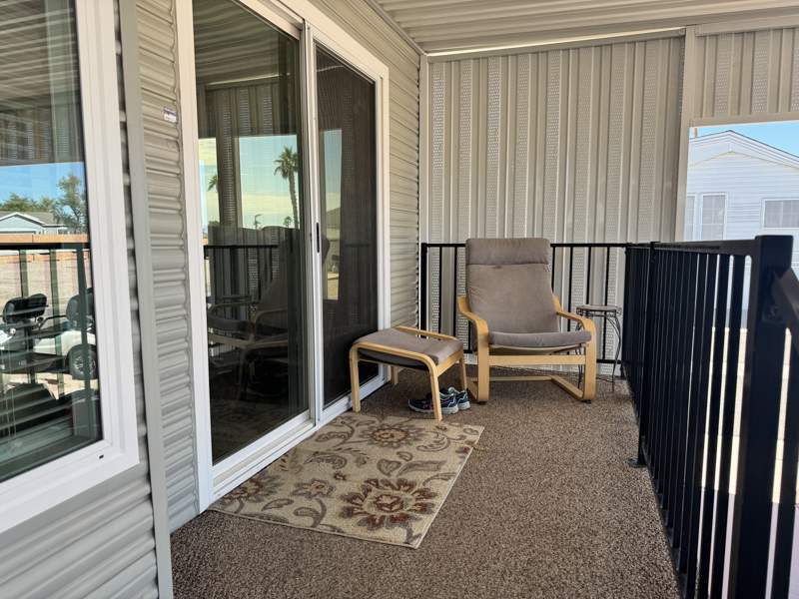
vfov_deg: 56.8
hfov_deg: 71.6
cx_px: 400
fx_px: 554
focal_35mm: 24
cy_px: 300
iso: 80
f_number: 1.78
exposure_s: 1/488
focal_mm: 6.76
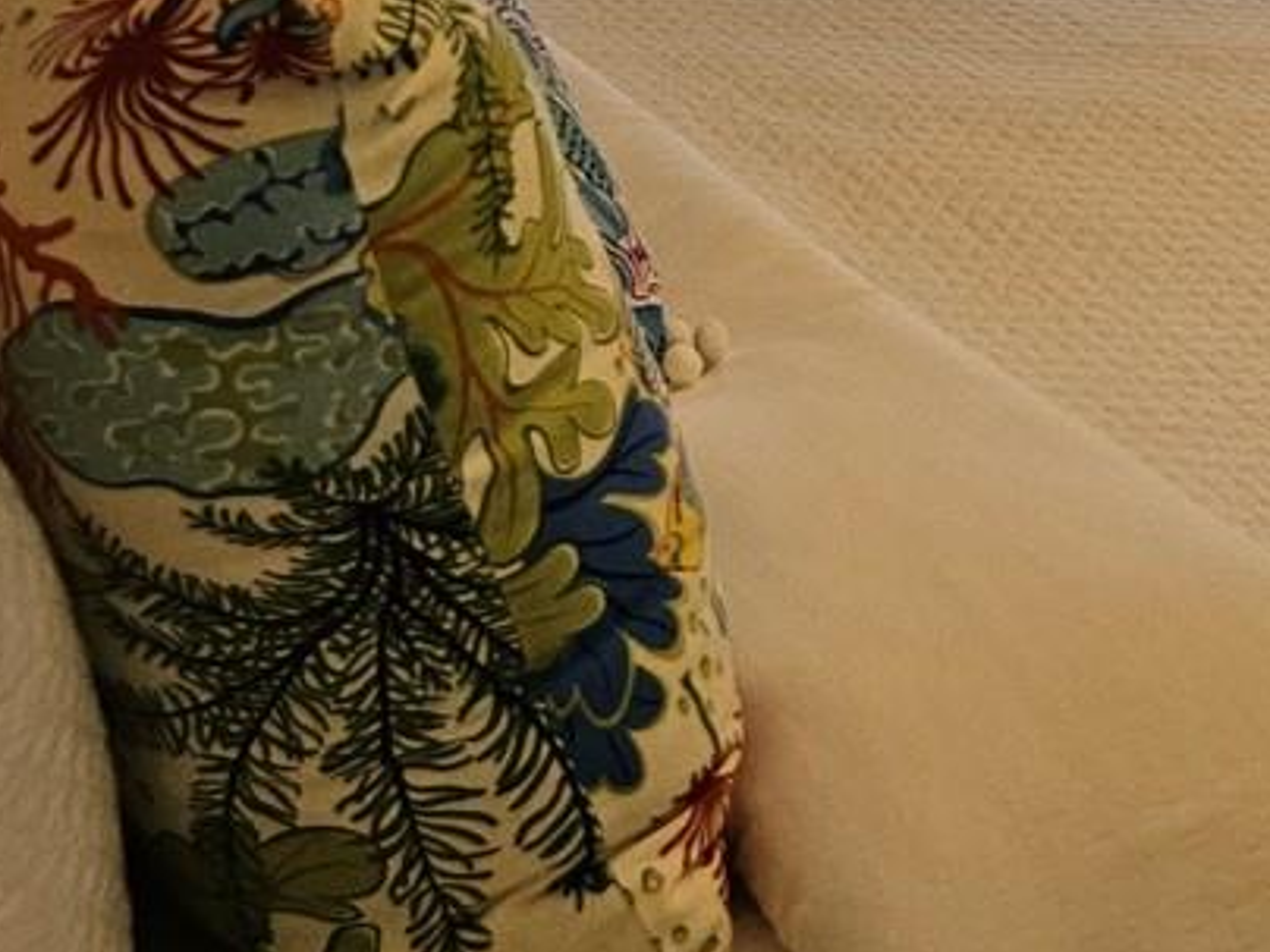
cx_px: 1688
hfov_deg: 19.7
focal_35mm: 91
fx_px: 3339
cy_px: -855
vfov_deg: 14.1
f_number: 1.7
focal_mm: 6.3
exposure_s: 1/120
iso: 200
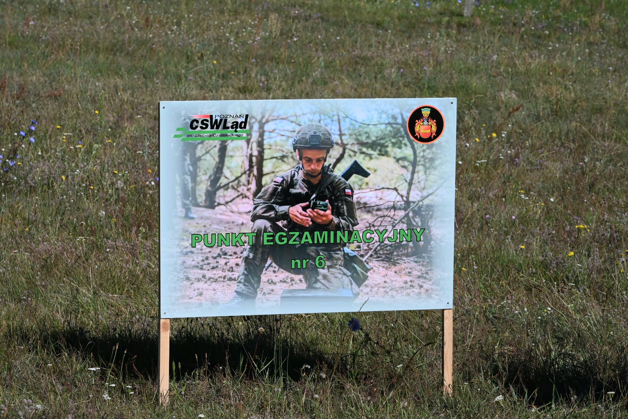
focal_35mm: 180
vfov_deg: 7.6
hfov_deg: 11.4
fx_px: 3140
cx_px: 314
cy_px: 210
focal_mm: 180
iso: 100
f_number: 18
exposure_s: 1/125
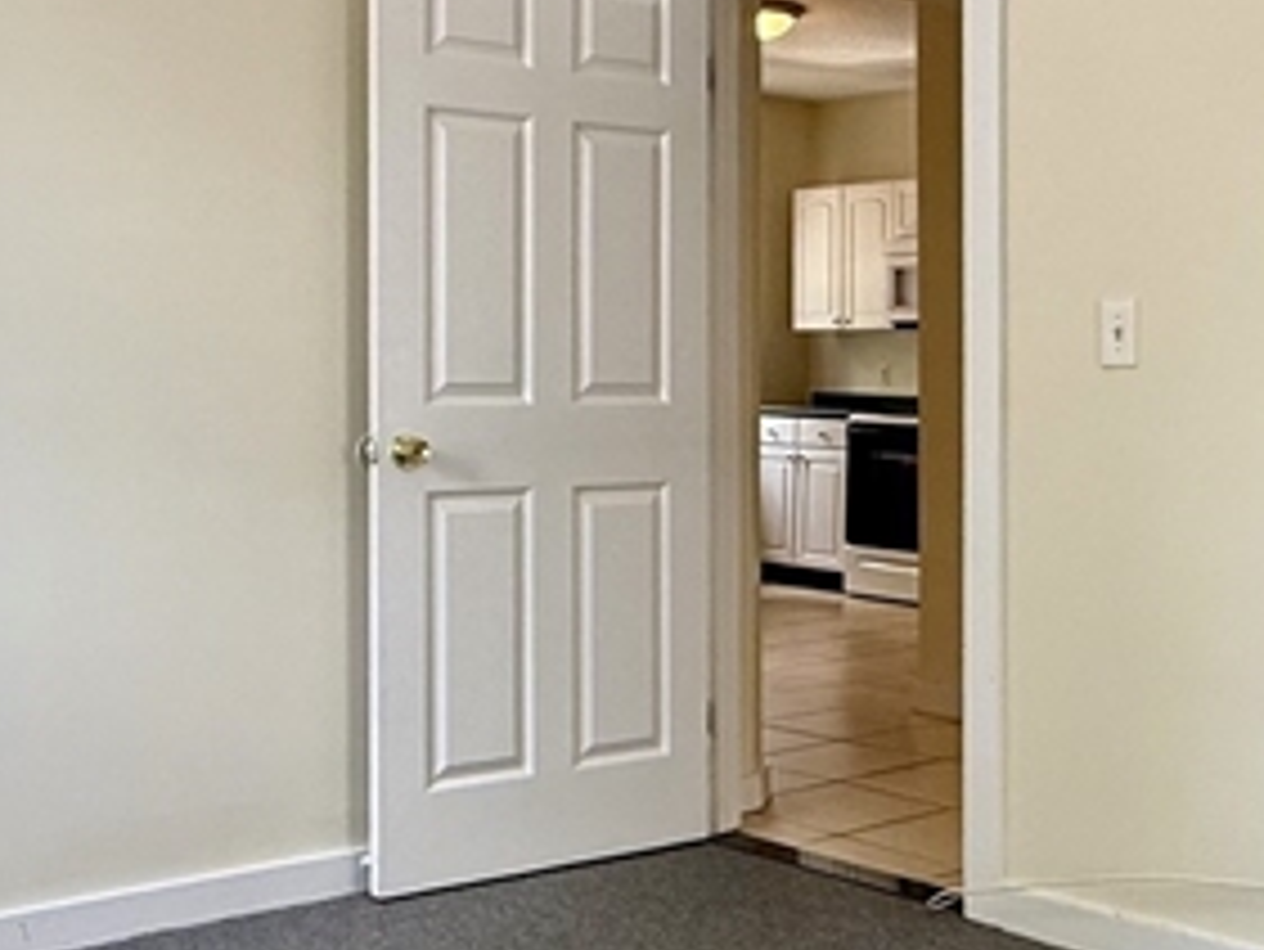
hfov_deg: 37.2
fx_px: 1863
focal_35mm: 51
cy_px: 396
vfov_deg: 28.5
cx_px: 819
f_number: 2.2
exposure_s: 1/99
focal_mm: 2.22
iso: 100
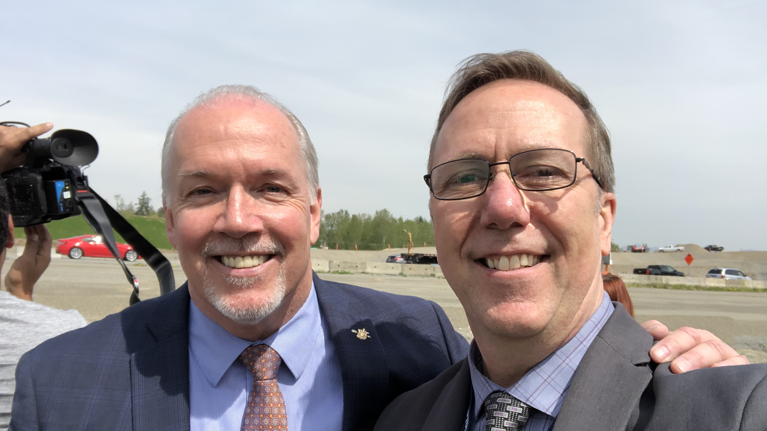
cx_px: 384
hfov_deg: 56.6
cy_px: 260
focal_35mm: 35
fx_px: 712
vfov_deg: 33.6
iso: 20
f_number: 2.2
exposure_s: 1/1038
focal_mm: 2.87
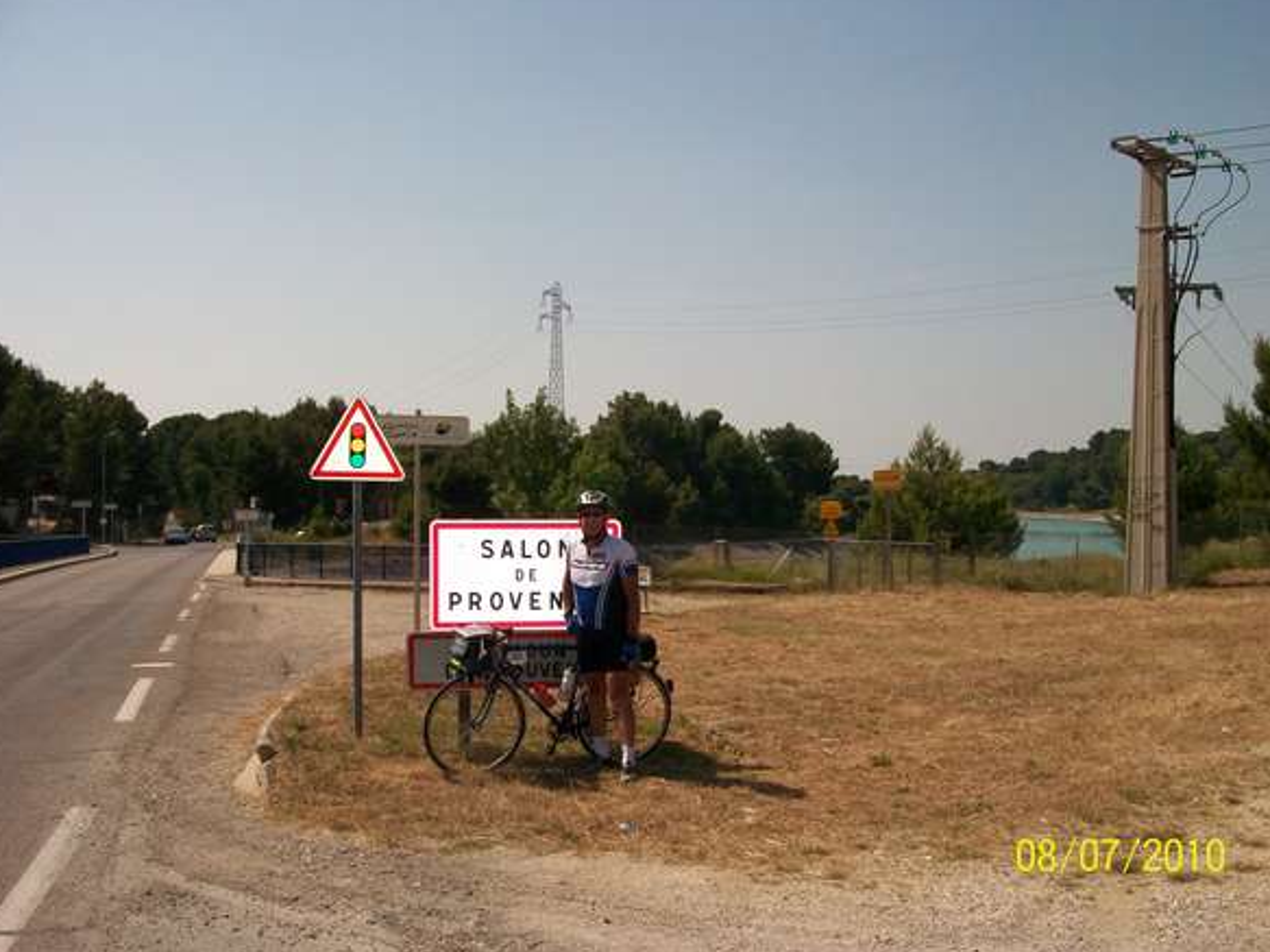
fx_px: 1284
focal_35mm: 35
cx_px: 638
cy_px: 475
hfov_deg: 52.6
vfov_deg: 40.7
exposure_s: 1/800
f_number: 5.5
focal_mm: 5.7
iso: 80
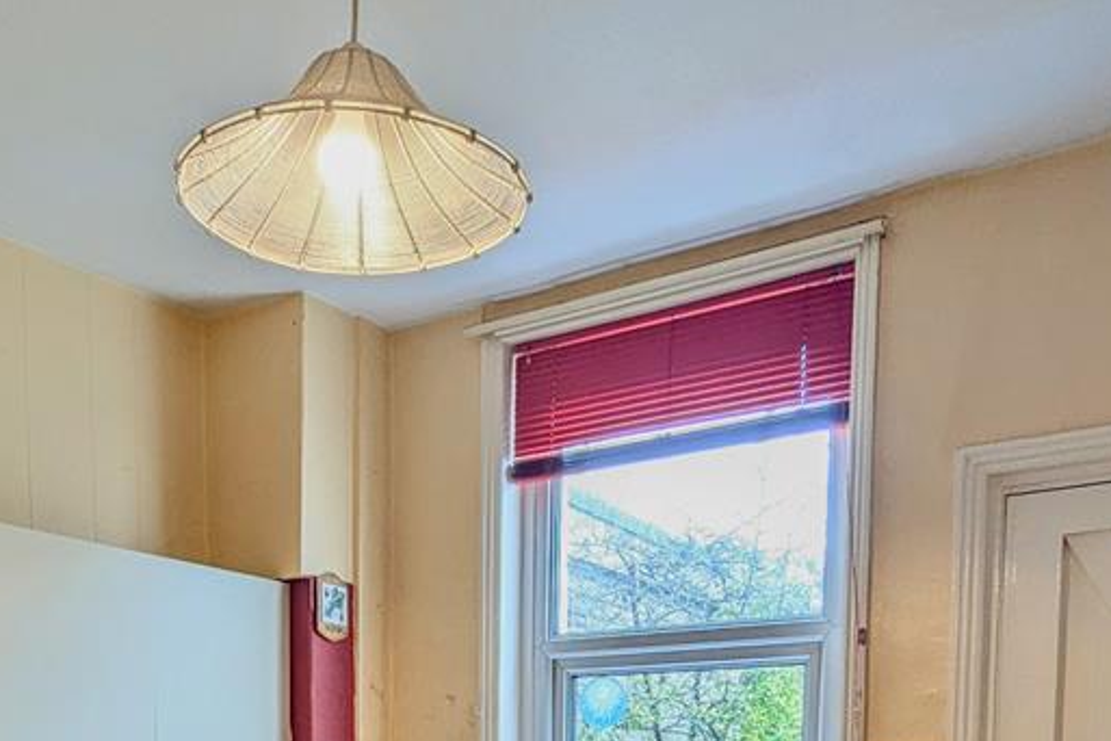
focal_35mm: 39
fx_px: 1203
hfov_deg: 49.2
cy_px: 905
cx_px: 429
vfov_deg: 29.2
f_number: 2.2
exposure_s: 1/78.2
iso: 65
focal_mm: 2.35
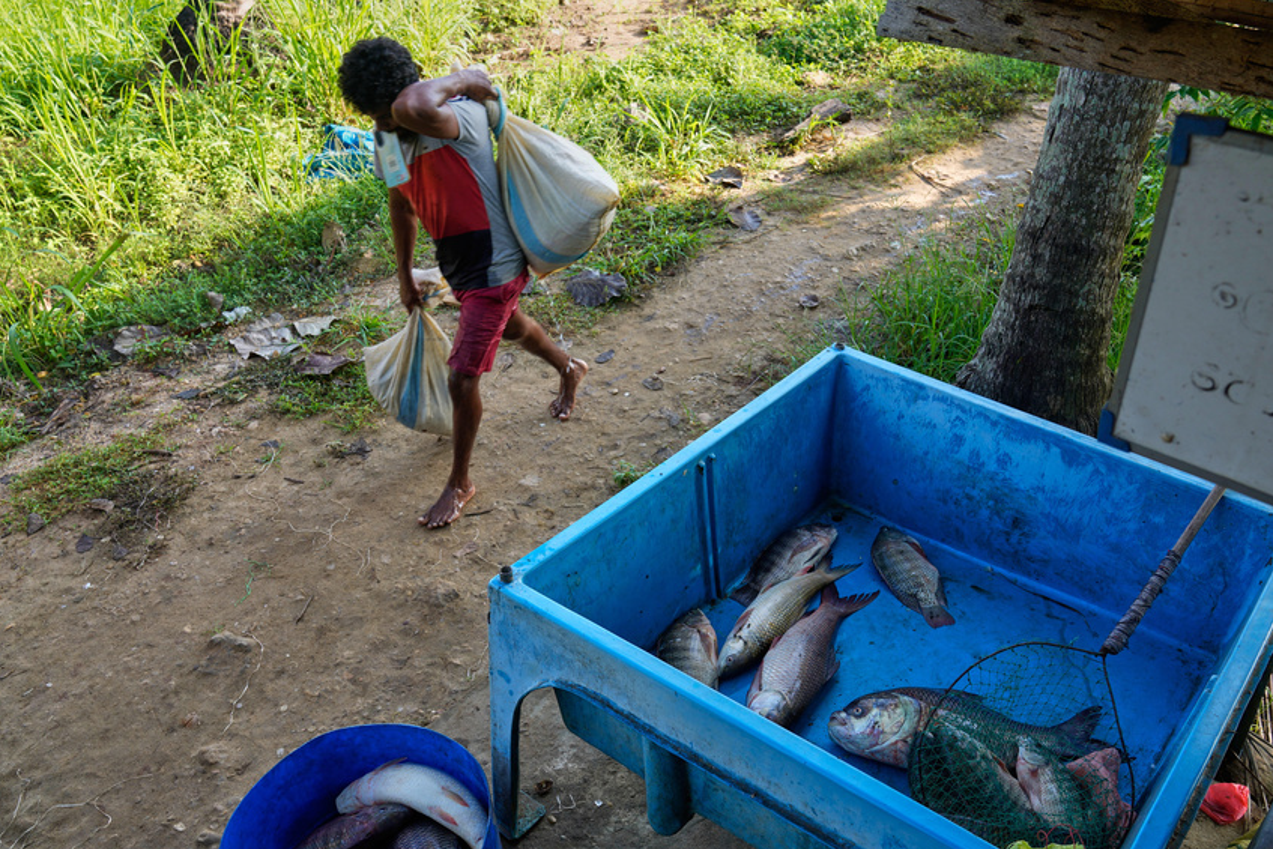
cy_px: 459
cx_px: 699
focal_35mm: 29
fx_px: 1026
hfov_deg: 63.5
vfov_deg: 44.9
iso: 200
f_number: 4.5
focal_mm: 24
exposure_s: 1/125
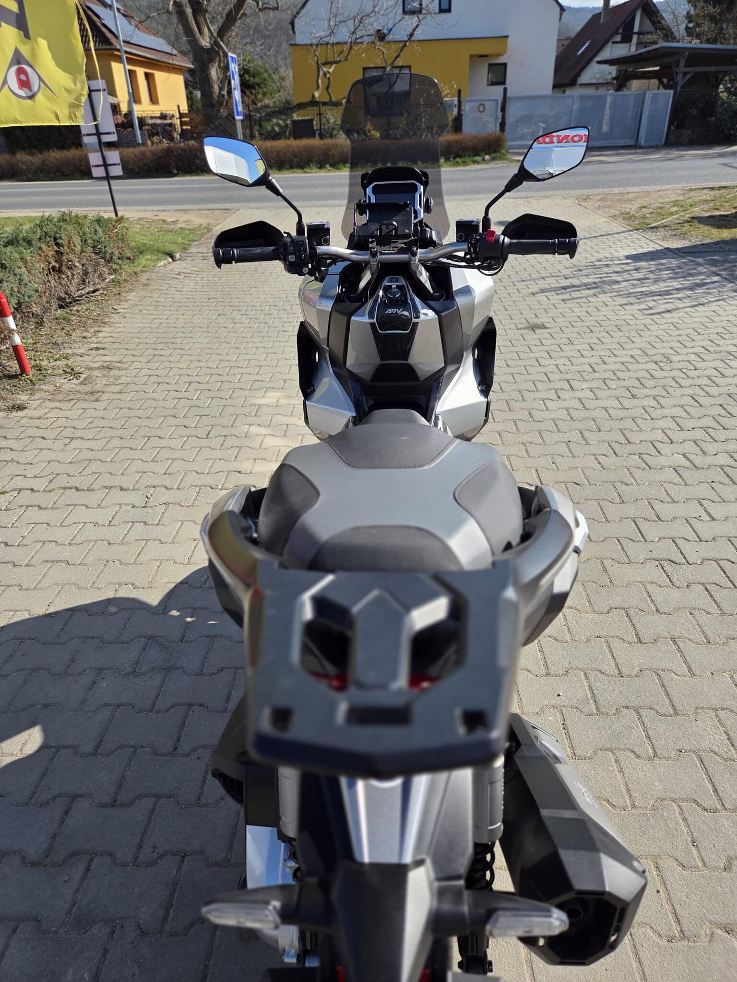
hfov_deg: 58.9
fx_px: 653
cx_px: 368
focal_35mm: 23
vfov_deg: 73.9
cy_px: 491
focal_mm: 5.4
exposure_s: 1/3001
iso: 80
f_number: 1.8
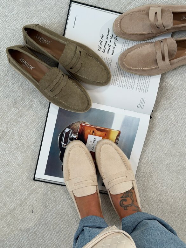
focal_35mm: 48
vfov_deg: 39.7
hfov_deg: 30.3
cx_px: 93
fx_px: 344
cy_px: 124
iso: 50
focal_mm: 6.76
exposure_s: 1/118
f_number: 1.78
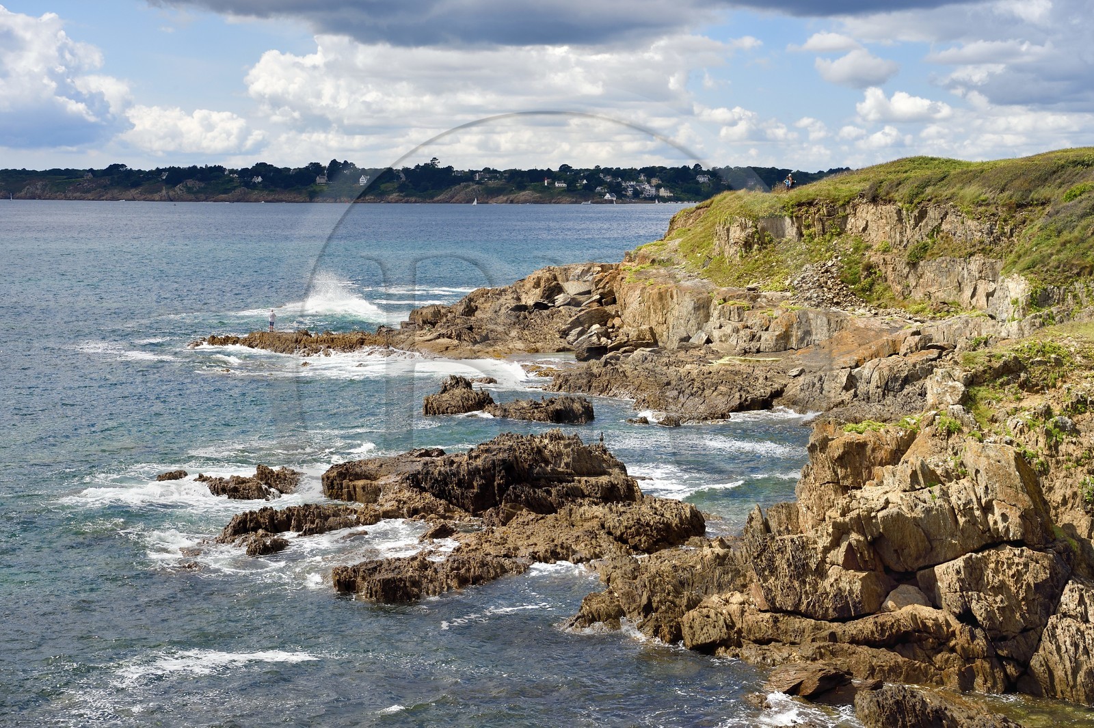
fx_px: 2126
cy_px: 364
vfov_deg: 19.4
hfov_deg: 28.9
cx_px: 547
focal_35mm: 70
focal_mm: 70
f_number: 13
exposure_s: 1/200
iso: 200
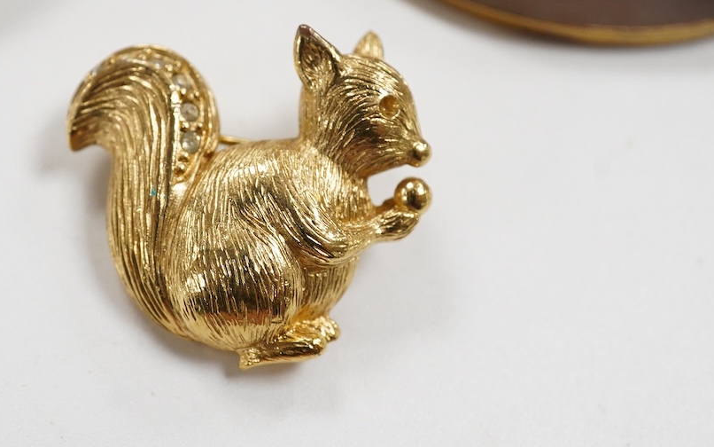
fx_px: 1246
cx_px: 246
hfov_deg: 31.8
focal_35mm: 64
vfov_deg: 20.3
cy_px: 162
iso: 2500
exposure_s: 1/200
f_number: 11
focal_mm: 30
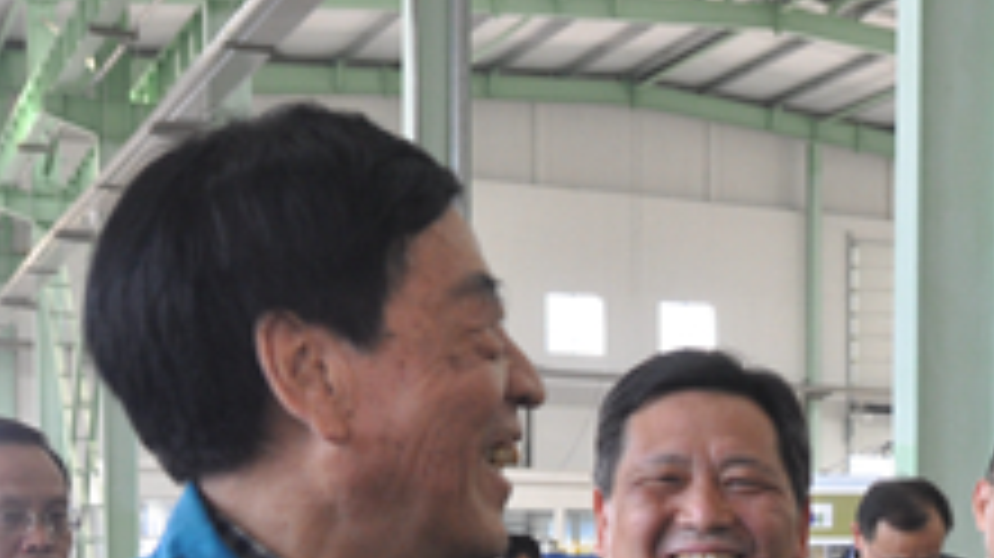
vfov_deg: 8.4
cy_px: 868
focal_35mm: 141
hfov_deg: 15.0
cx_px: 1016
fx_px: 3714
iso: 640
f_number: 4
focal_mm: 32
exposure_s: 1/60
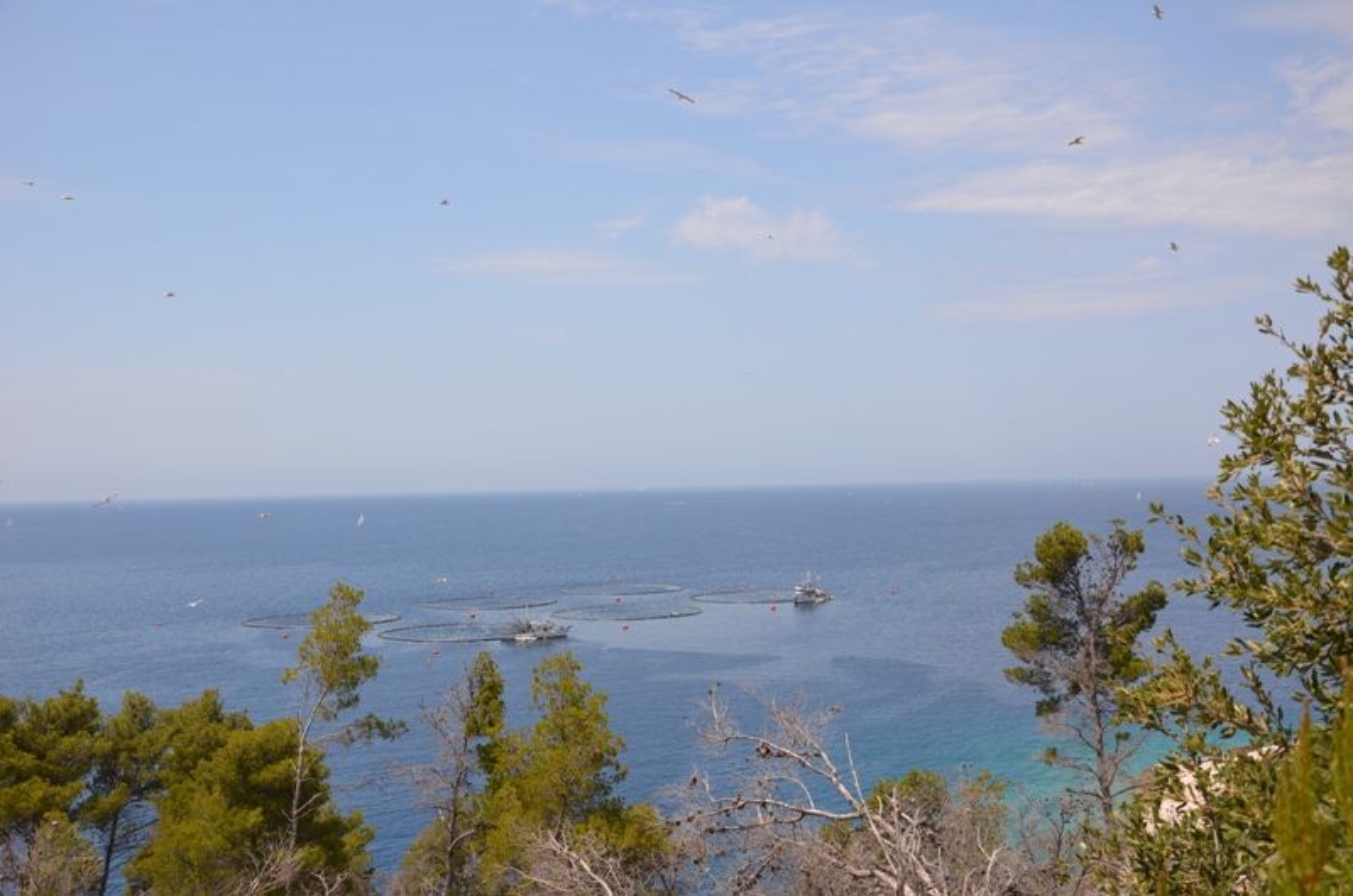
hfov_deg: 53.2
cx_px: 676
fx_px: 1350
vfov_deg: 36.7
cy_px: 448
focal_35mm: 36
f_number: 8
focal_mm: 24
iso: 140
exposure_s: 1/250
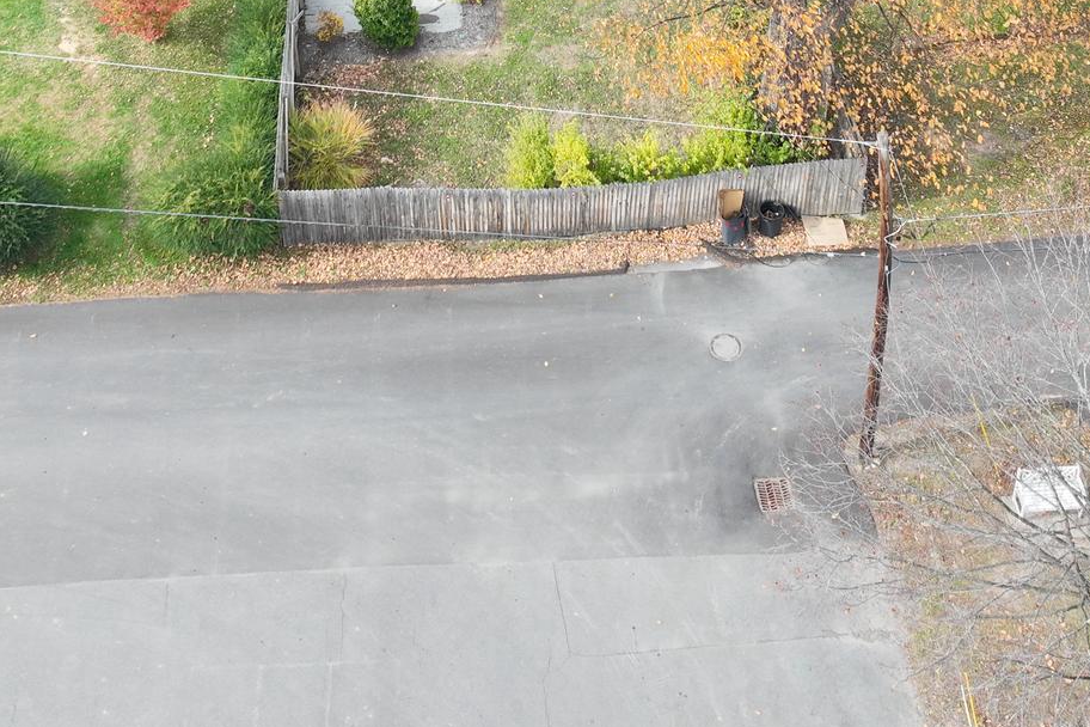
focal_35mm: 56
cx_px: 477
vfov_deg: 22.0
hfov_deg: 35.6
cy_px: -185
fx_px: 1695
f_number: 2.8
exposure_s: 1/500
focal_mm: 12.29
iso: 260
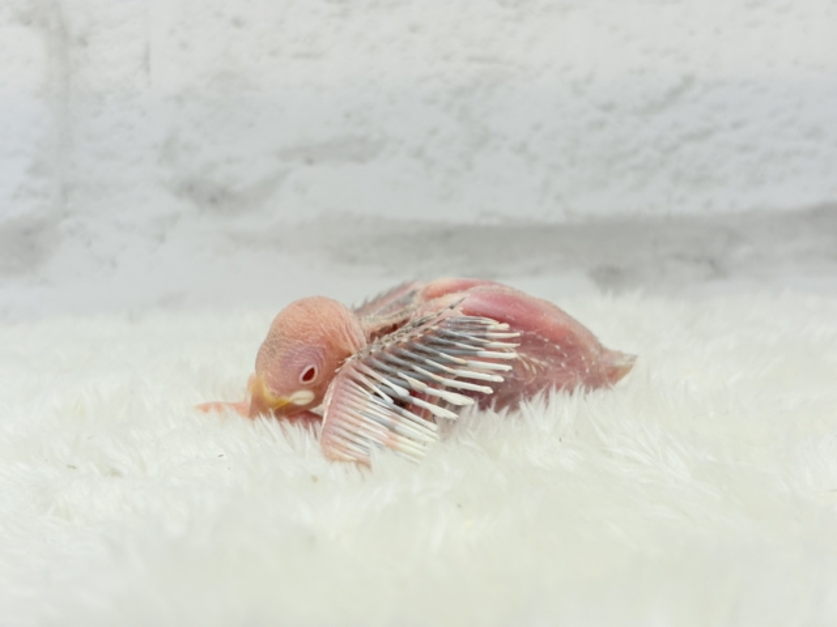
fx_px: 1257
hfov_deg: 36.8
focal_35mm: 52
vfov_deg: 28.0
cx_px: 418
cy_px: 314
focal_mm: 5.96
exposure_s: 1/100
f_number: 1.6
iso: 64
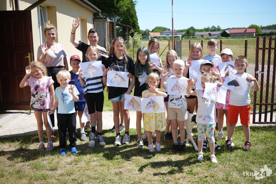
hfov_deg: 49.6
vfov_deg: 34.2
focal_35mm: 39
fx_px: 299
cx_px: 138
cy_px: 92
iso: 800
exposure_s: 1/4000
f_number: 4
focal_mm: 39
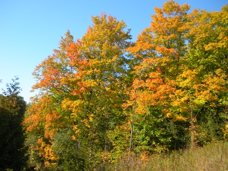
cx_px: 114
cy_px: 86
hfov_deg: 51.4
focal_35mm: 36
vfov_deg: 39.7
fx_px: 237
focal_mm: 6.3
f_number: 3.5
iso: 64
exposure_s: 1/252
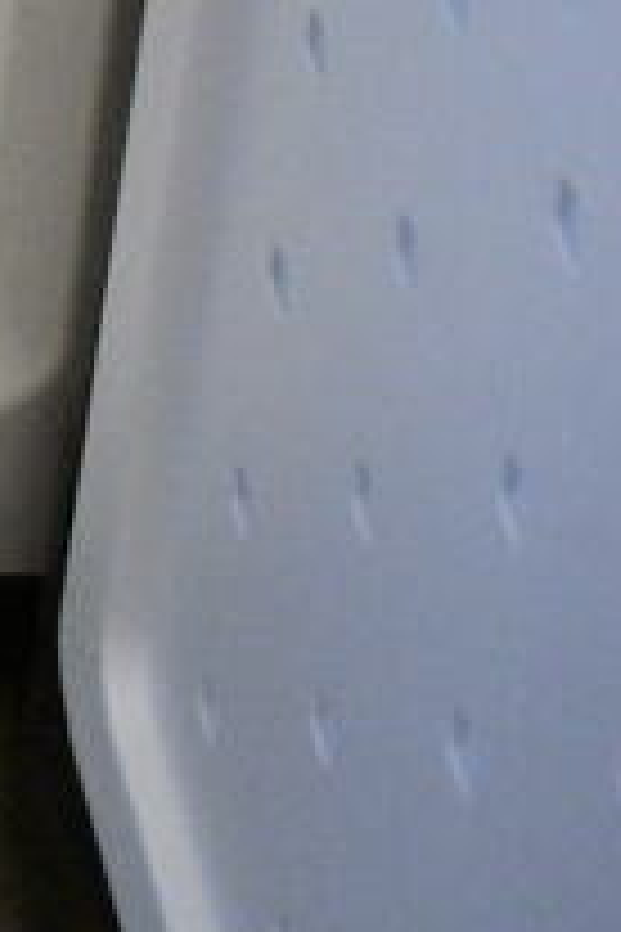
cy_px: -970
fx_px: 3938
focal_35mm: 152
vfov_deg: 11.9
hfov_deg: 8.4
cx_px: -729
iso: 6400
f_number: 6.3
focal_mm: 23
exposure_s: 1/160
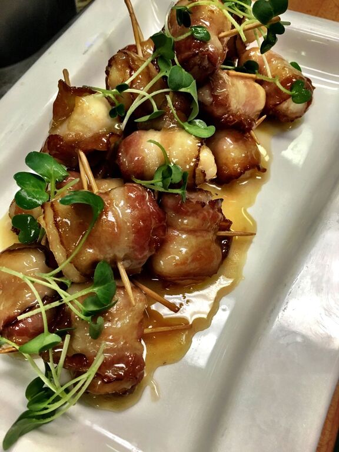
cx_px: 170
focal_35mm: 29
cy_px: 226
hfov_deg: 48.2
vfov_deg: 61.7
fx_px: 379
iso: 125
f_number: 2.2
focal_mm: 4.15
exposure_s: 1/30
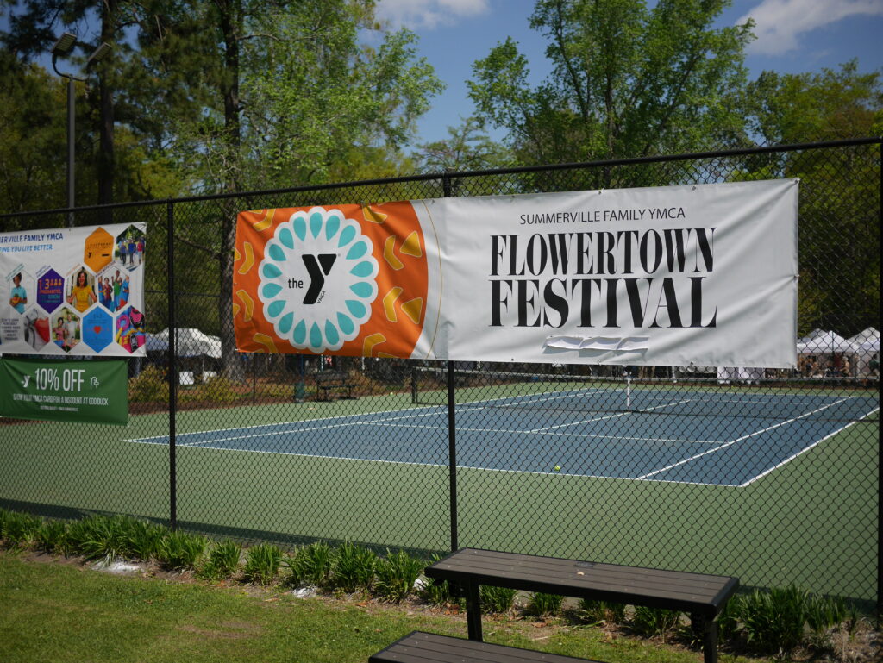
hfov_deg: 46.8
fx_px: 1021
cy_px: 332
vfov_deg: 36.0
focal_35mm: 40
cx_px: 442
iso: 200
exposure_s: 1/13000
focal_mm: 20
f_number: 1.8
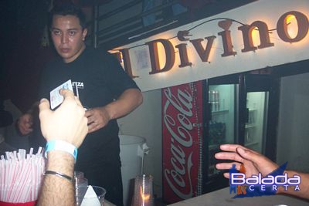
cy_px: 103
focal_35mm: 38
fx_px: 326
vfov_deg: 35.1
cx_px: 154
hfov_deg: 50.7
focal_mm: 8
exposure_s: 1/30
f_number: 2.8
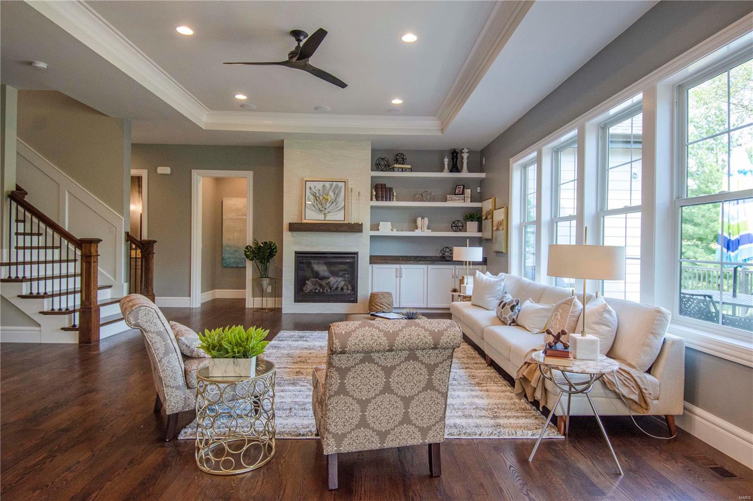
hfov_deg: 85.4
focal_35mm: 20
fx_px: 408
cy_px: 250
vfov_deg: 63.2
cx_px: 376
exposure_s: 1/125
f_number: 5.6
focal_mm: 13
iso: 800
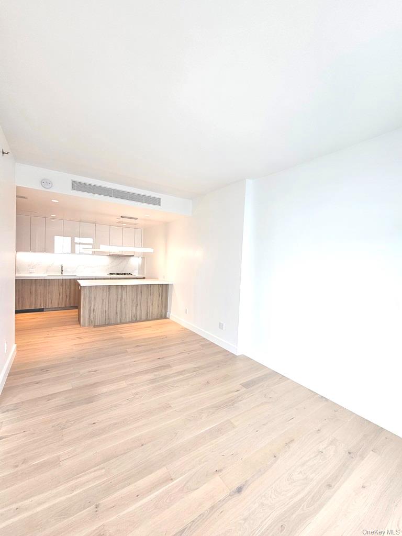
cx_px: 201
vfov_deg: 106.2
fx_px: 201
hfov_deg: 89.9
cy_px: 268
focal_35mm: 13
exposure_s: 1/60
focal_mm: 2.2
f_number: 2.2
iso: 50
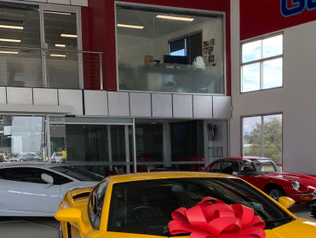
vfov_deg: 25.6
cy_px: 200
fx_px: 512
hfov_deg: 33.8
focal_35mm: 56
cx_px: 226
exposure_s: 1/345
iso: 32
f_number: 1.8
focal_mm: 4.25
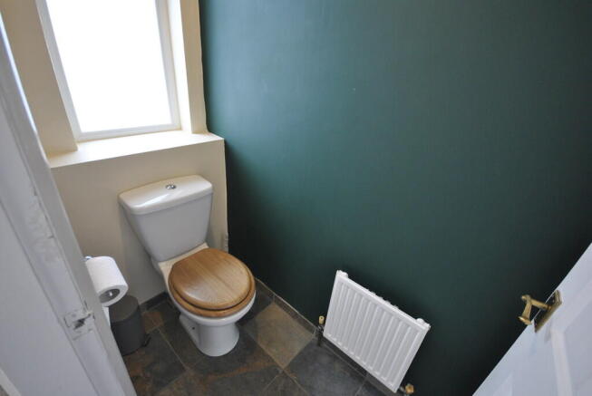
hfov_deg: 100.3
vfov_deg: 77.5
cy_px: 198
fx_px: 247
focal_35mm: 15
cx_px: 296
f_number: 4
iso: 400
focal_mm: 10
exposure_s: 1/20
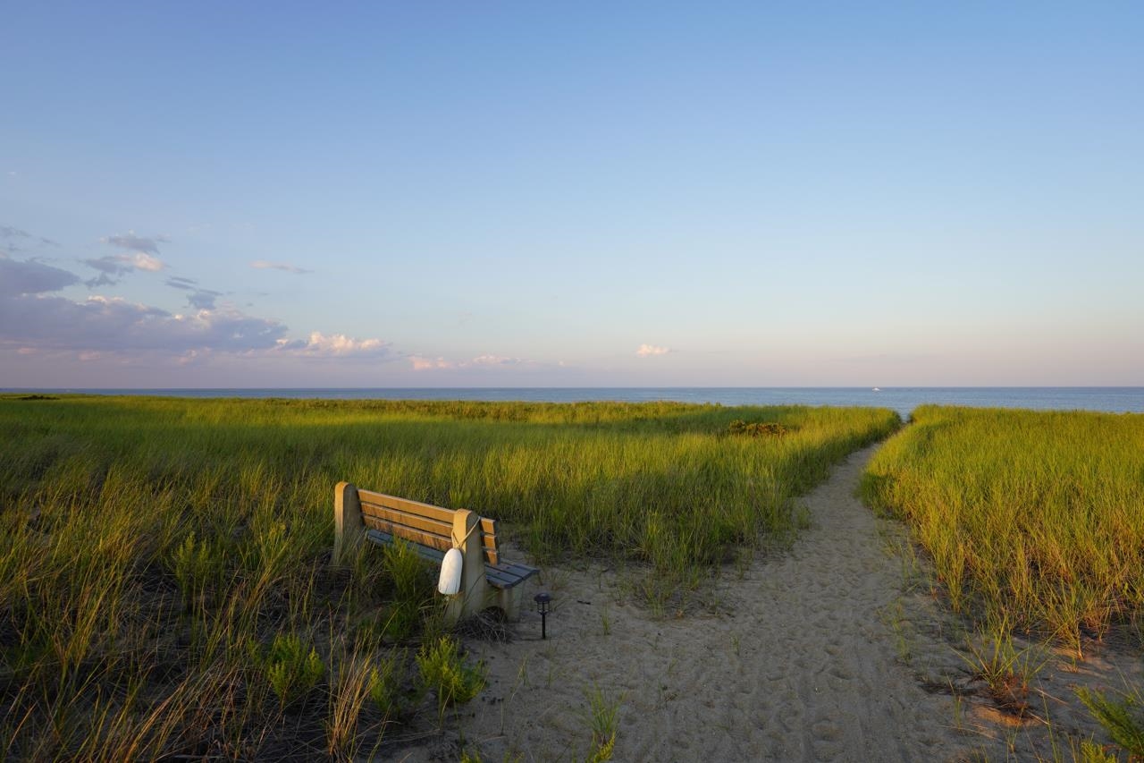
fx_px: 543
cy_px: 382
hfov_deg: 92.9
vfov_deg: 70.1
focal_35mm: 17
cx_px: 572
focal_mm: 17.1
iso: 100
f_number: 6.3
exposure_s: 1/100
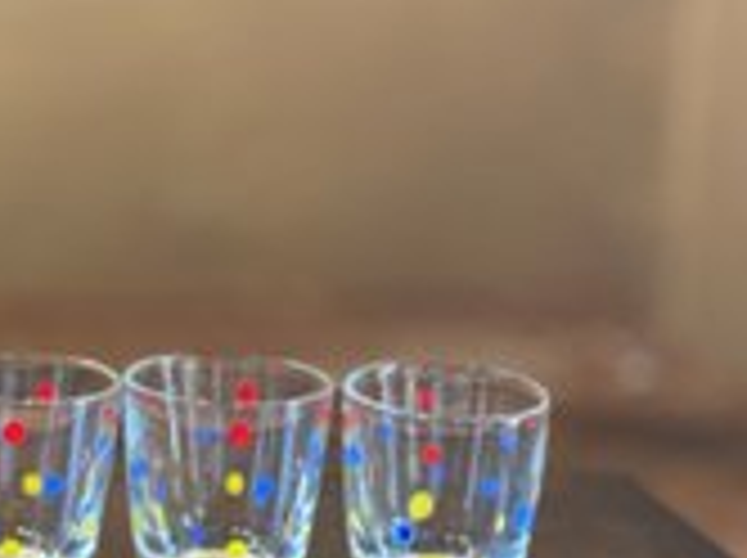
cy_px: 349
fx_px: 3426
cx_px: 11
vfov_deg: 9.3
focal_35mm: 159
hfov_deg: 12.3
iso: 400
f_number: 2.8
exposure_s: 1/17
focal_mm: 9
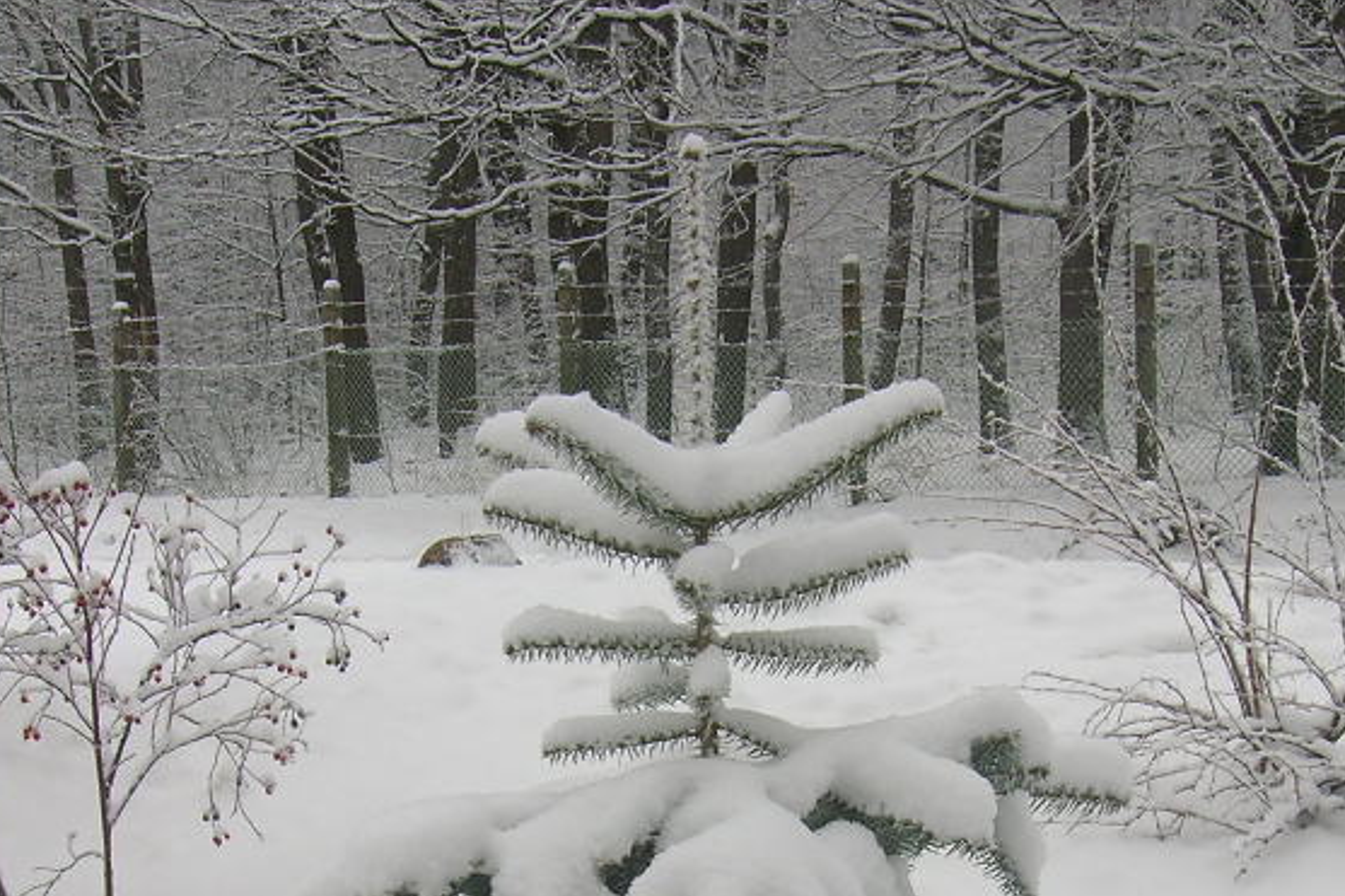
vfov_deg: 20.5
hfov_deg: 30.9
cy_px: 819
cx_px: 790
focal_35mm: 65
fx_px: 2428
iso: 50
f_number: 4.9
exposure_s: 1/186
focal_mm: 5.7
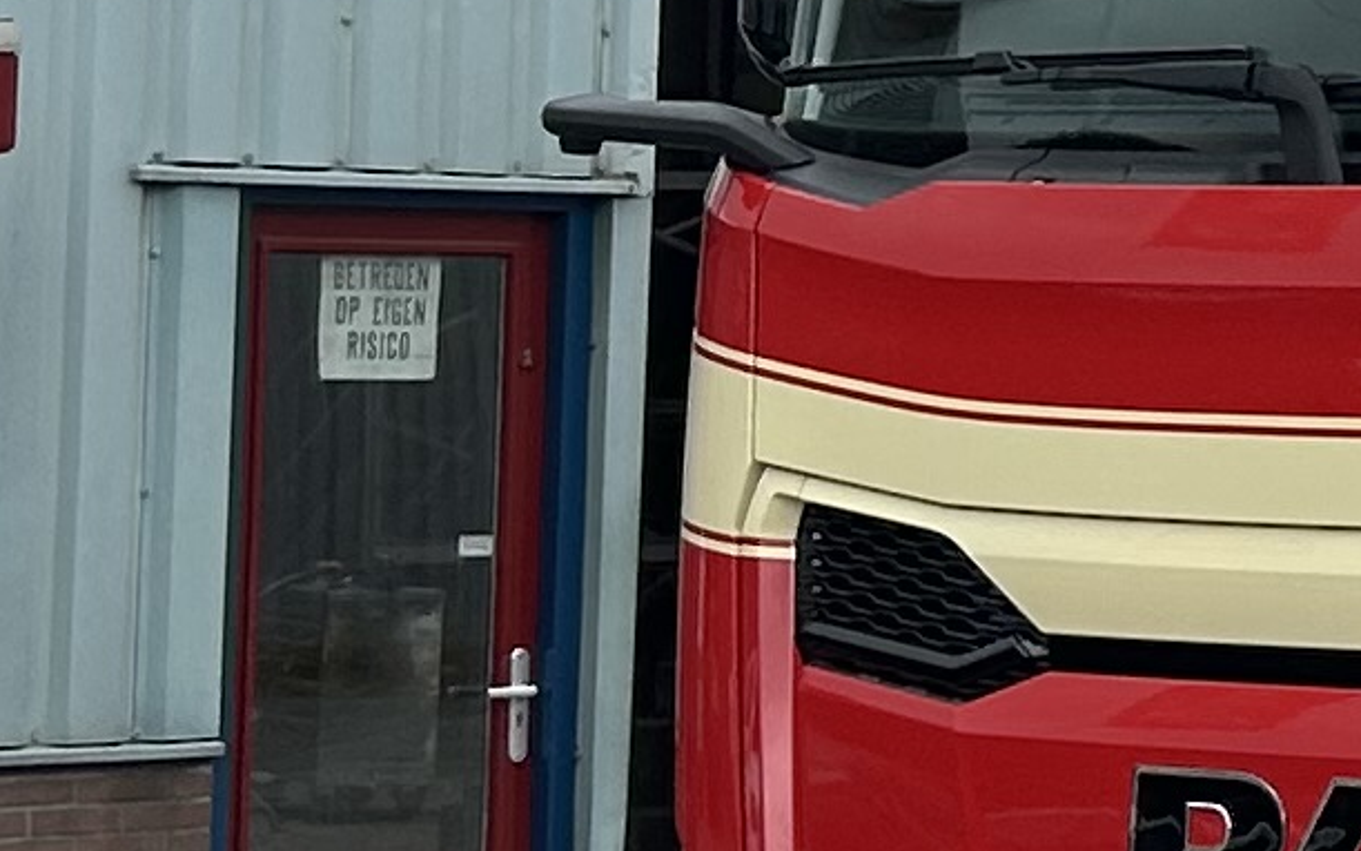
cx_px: 2348
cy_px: -194
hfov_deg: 10.9
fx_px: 6751
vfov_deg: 7.2
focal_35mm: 182
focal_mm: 5.7
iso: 50
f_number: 1.5
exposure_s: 1/3831
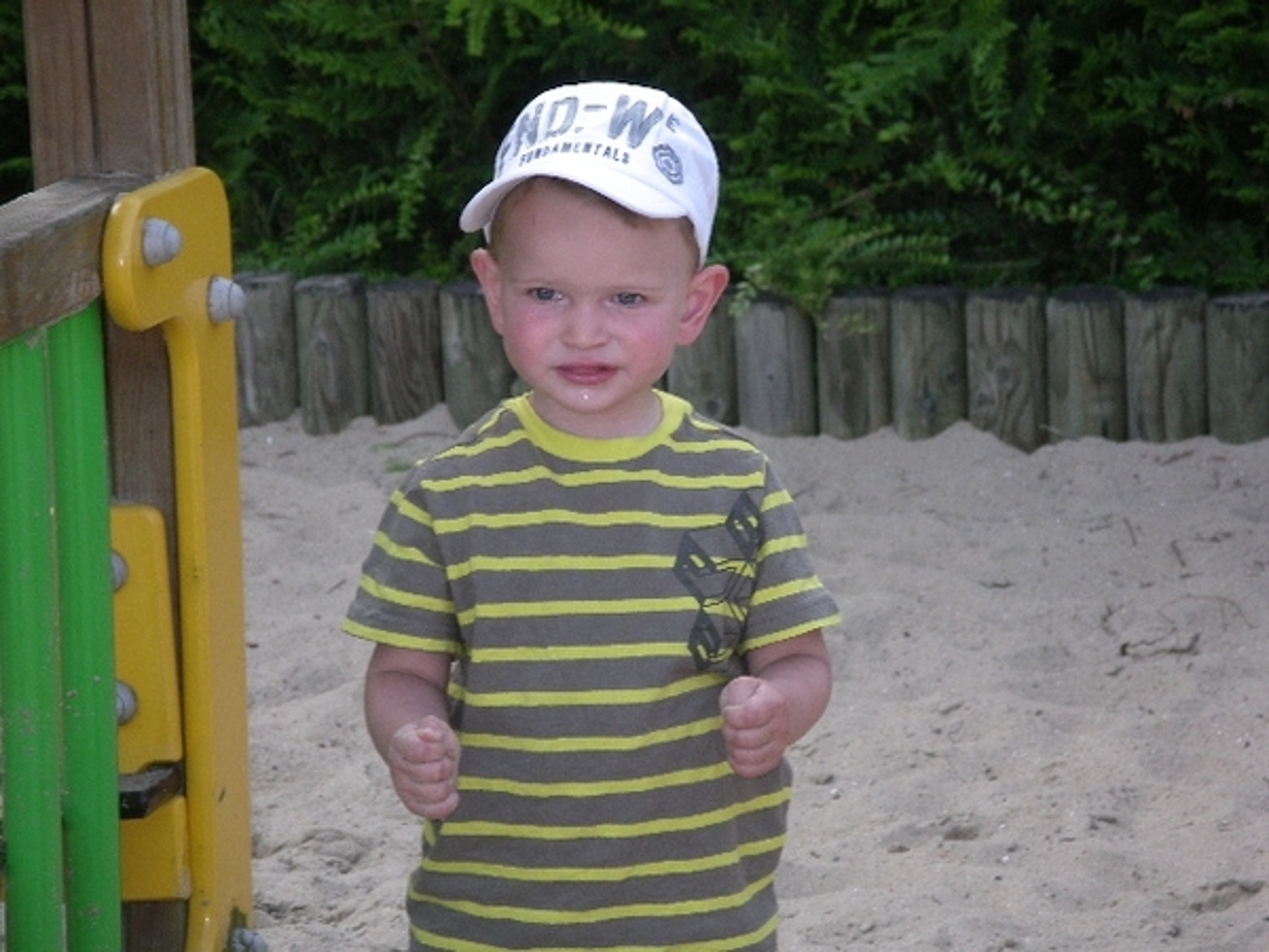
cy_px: 476
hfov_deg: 10.6
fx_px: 6855
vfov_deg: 7.9
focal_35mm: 187
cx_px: 634
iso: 160
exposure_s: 1/200
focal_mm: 39
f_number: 4.6
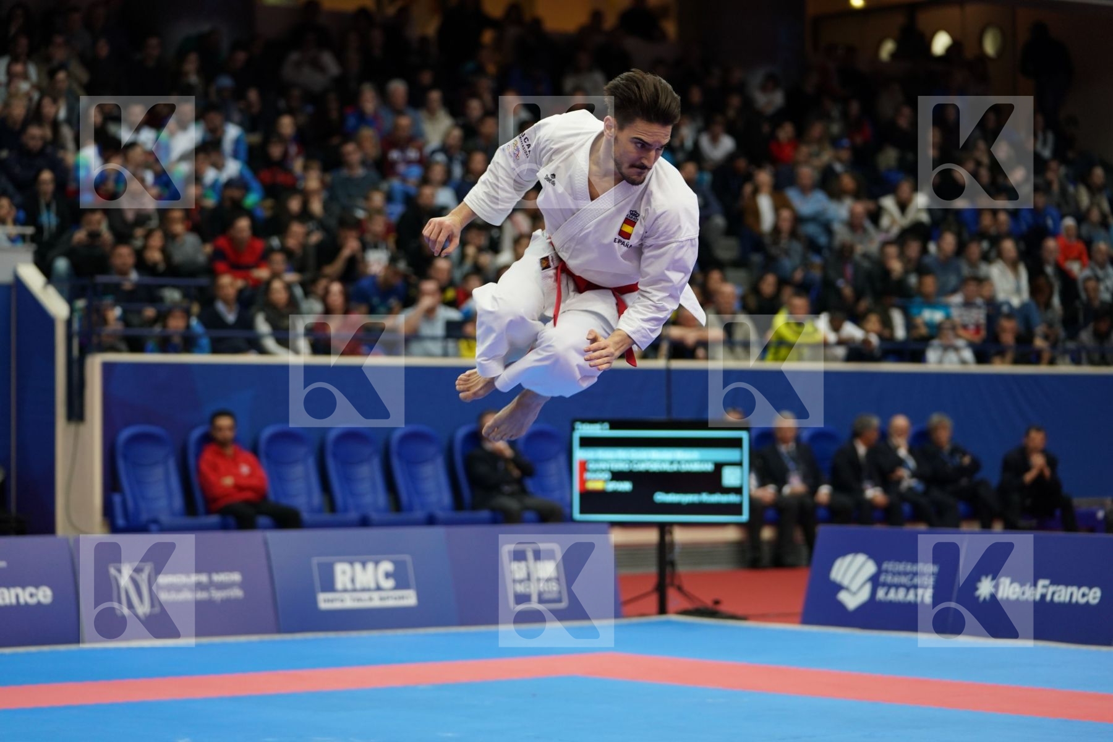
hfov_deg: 20.0
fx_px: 3153
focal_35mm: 102
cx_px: 556
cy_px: 371
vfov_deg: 13.4
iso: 1250
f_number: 2.8
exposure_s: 1/500
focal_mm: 102
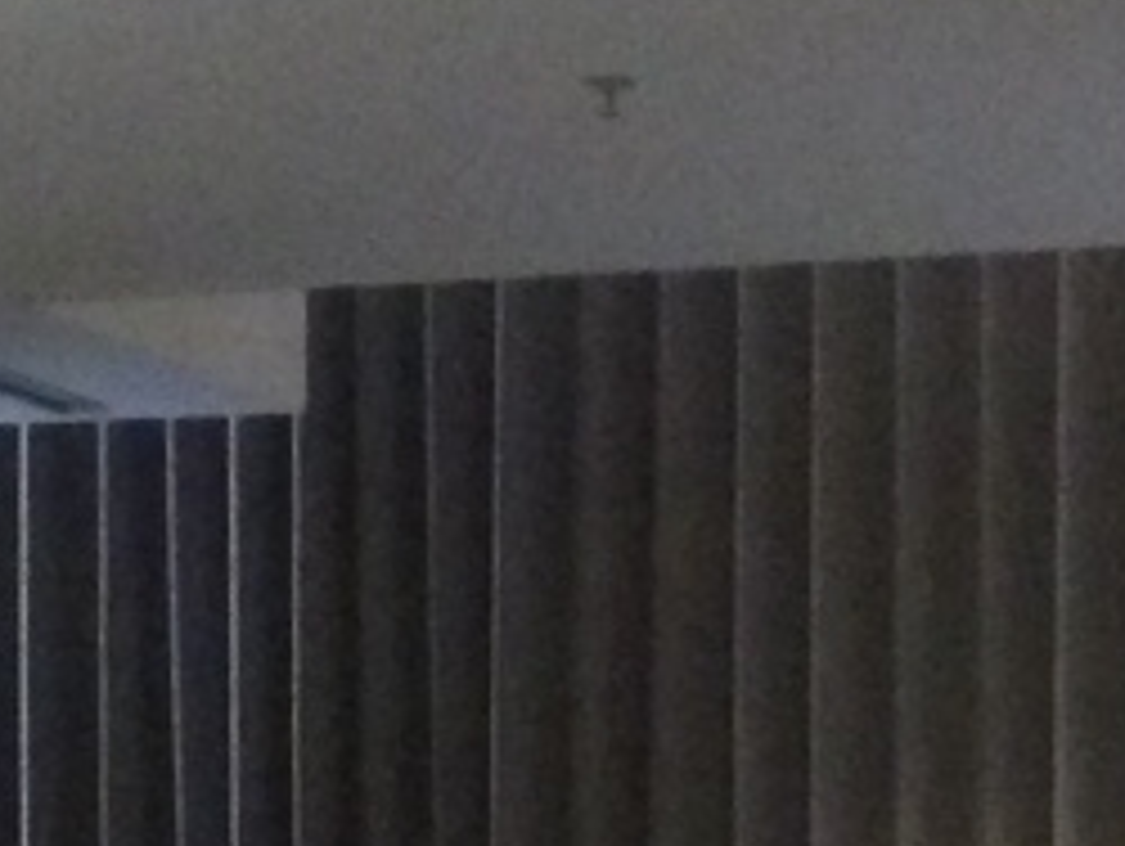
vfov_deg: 6.3
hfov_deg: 9.2
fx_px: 6994
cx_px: 972
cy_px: 2547
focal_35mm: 215
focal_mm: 4.12
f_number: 2.4
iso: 400
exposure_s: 1/15
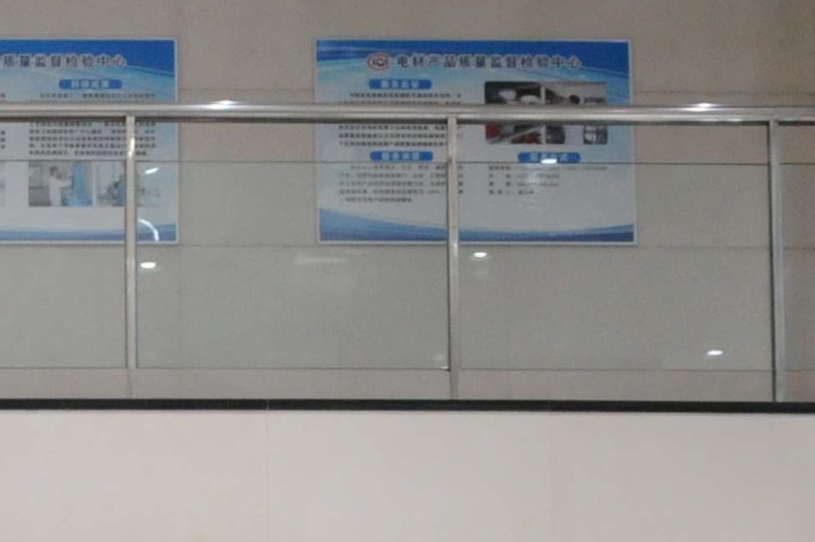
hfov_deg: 16.2
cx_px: 66
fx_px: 2827
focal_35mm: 125
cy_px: 846
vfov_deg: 10.5
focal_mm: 20
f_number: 4
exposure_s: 1/400
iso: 1250
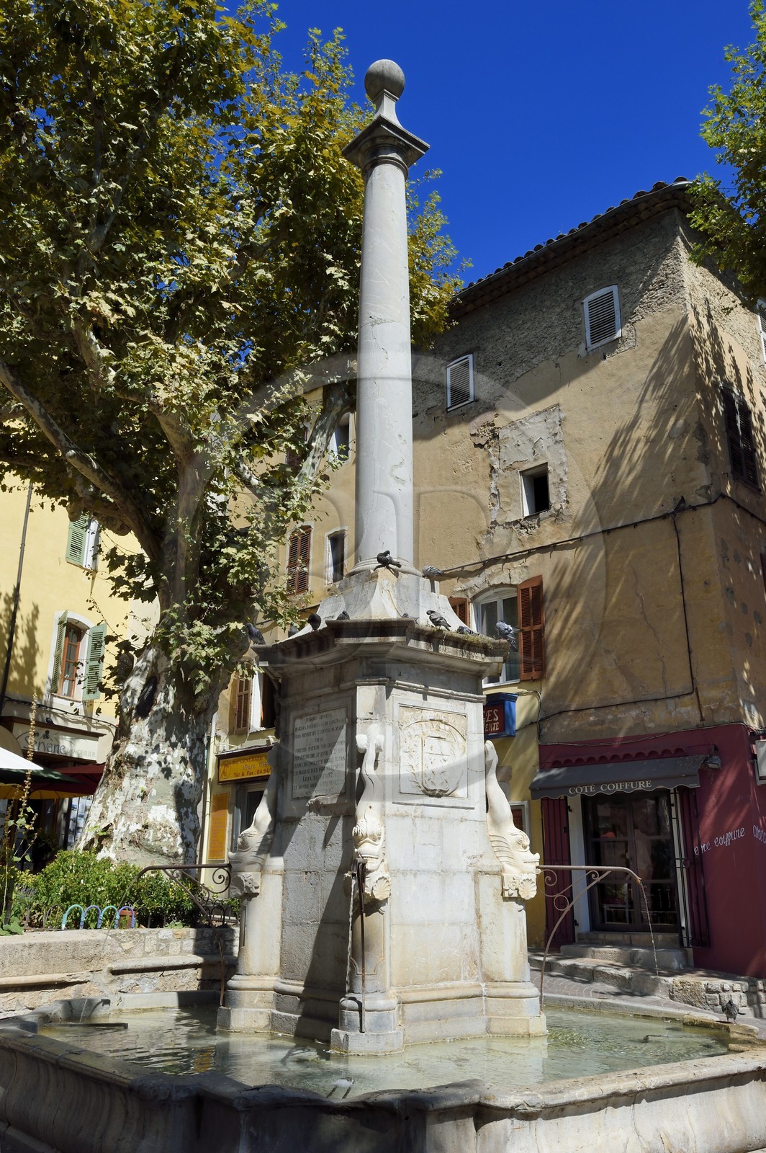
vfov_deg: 63.7
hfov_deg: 44.9
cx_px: 383
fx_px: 927
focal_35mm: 29
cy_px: 576
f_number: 18
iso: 200
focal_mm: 29
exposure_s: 1/160
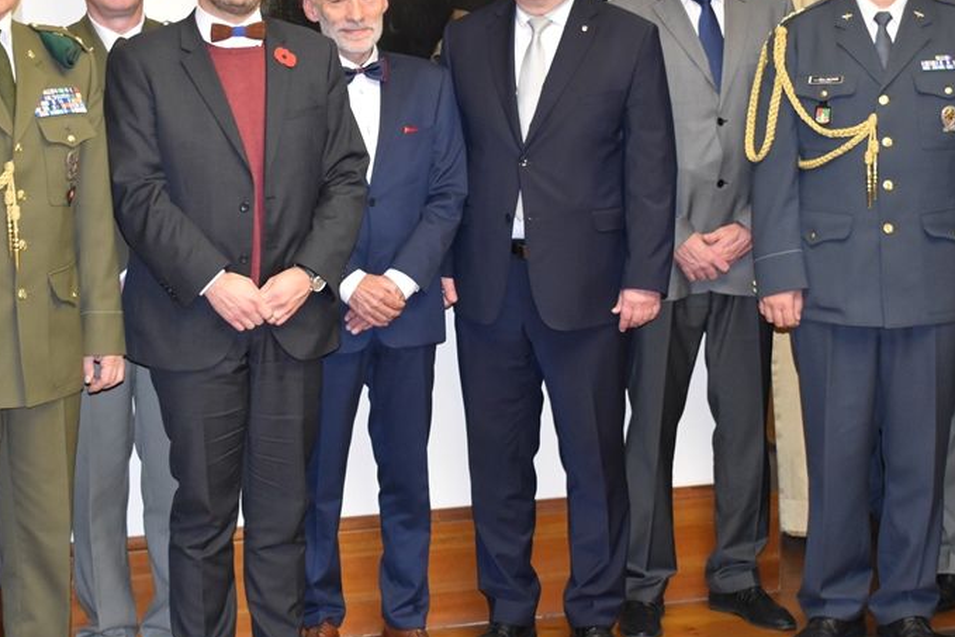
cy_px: 237
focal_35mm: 86
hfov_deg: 23.6
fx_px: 2282
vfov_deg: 15.9
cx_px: 350
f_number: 4.8
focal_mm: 38
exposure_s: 1/60
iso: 1800
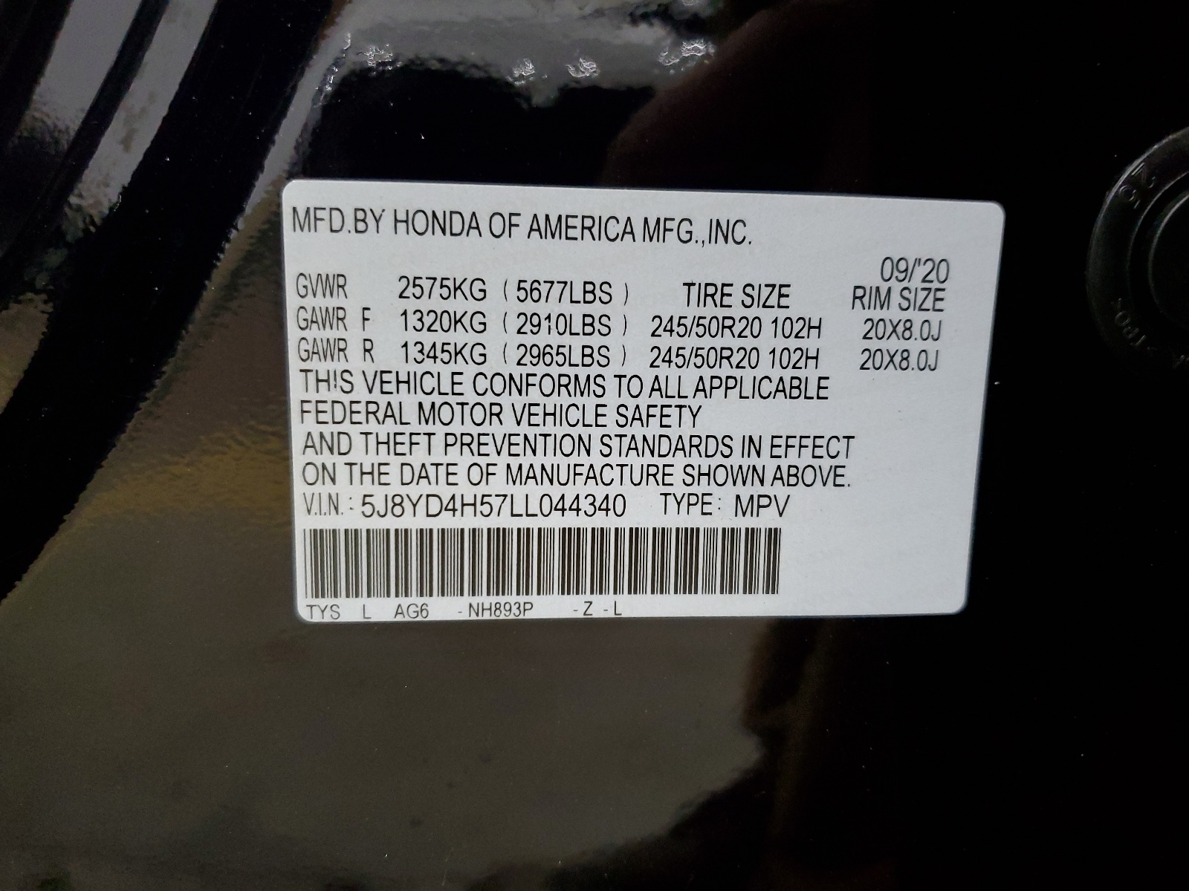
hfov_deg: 67.3
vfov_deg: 53.1
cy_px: 446
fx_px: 893
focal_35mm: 26
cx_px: 594
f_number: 1.5
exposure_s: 1/60.2
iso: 276
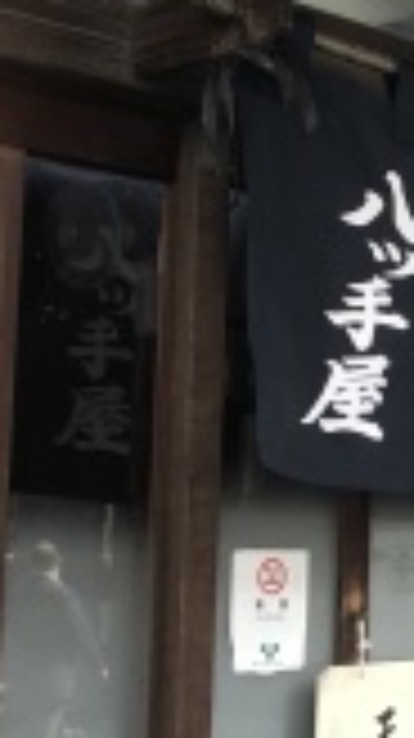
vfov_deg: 22.9
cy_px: 304
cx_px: 720
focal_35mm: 93
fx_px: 1819
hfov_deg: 12.0
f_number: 1.8
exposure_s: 1/165
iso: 20
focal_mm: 3.99
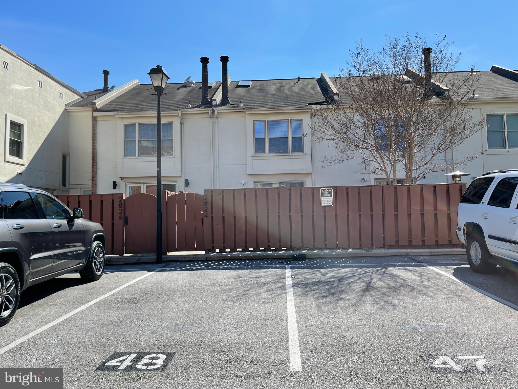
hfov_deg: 67.3
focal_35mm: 26
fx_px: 389
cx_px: 259
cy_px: 194
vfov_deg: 53.1
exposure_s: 1/3003
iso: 32
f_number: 1.6
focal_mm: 5.1
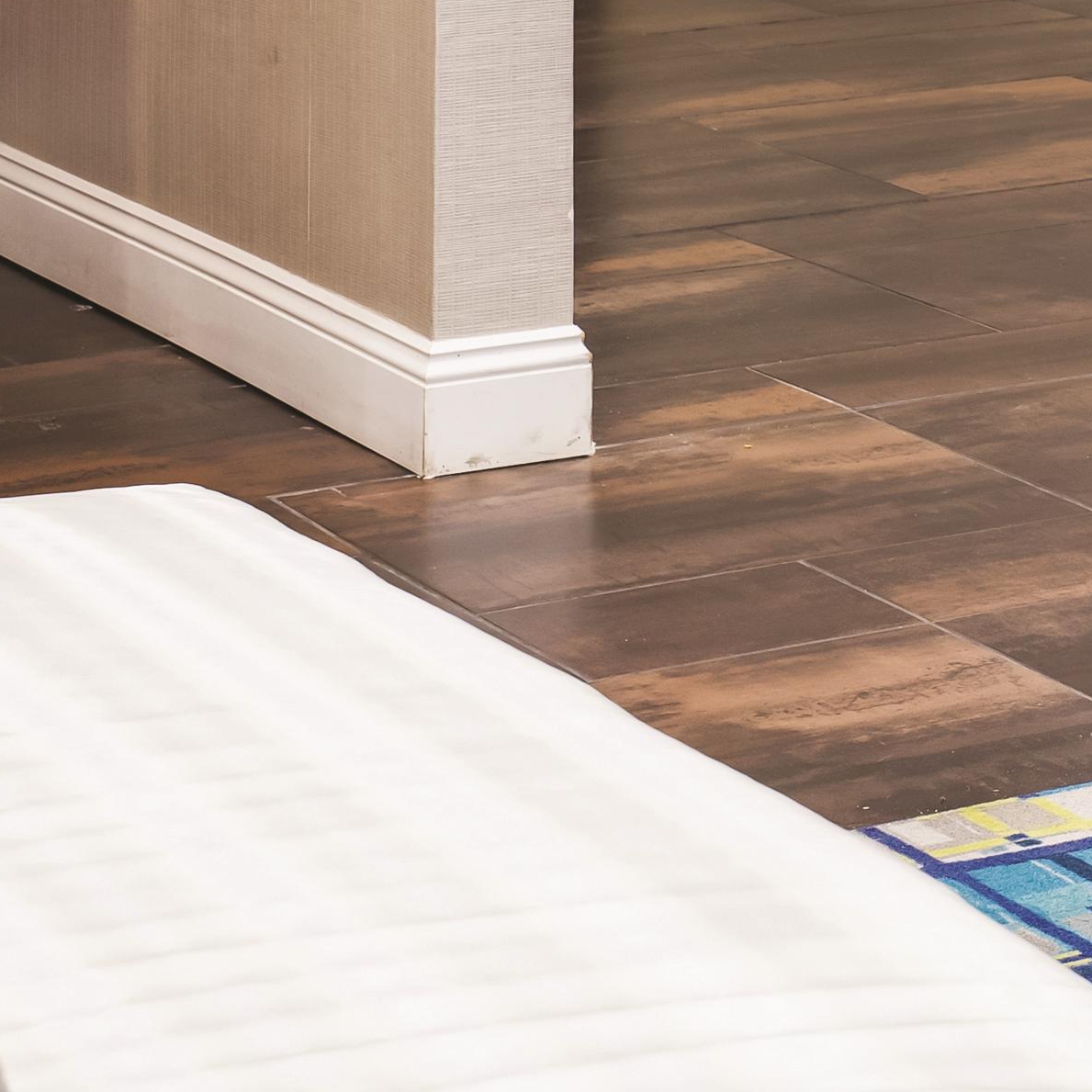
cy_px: -510
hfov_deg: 10.8
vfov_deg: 11.2
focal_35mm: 150
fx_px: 5354
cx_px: 2070
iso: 100
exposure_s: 1.3
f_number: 8
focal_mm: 35
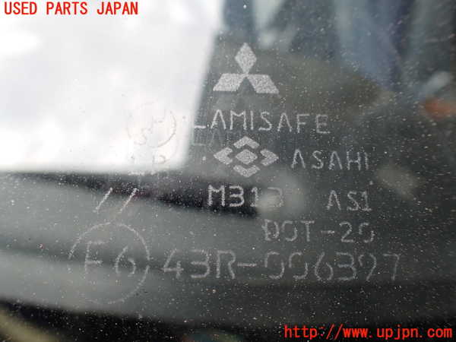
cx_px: 228
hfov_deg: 60.0
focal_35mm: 30
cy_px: 171
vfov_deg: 46.8
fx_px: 395
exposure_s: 1/160
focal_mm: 5.4
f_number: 3.2
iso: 100
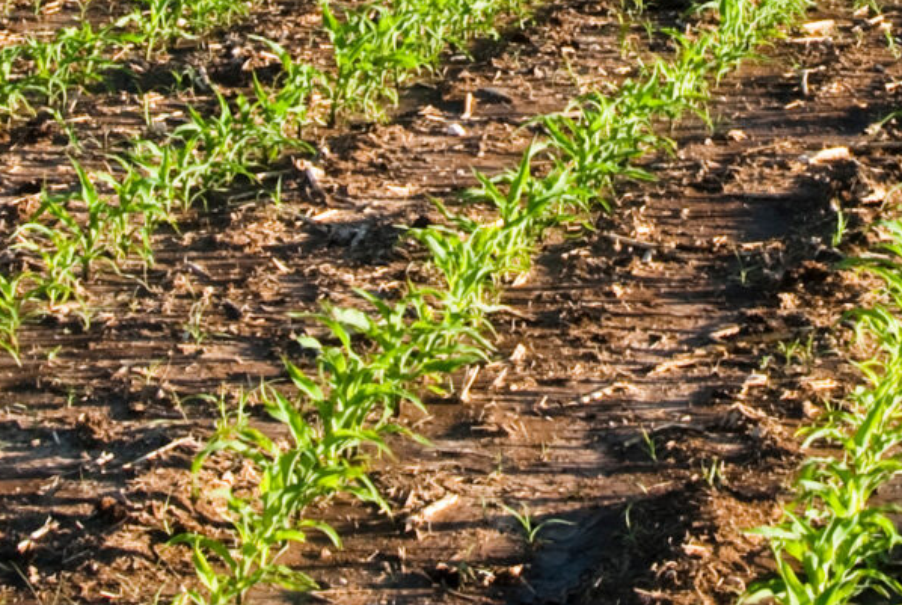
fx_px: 3865
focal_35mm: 154
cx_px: 822
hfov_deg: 13.2
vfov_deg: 8.7
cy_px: -394
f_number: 16
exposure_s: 1/5
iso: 100
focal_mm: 24
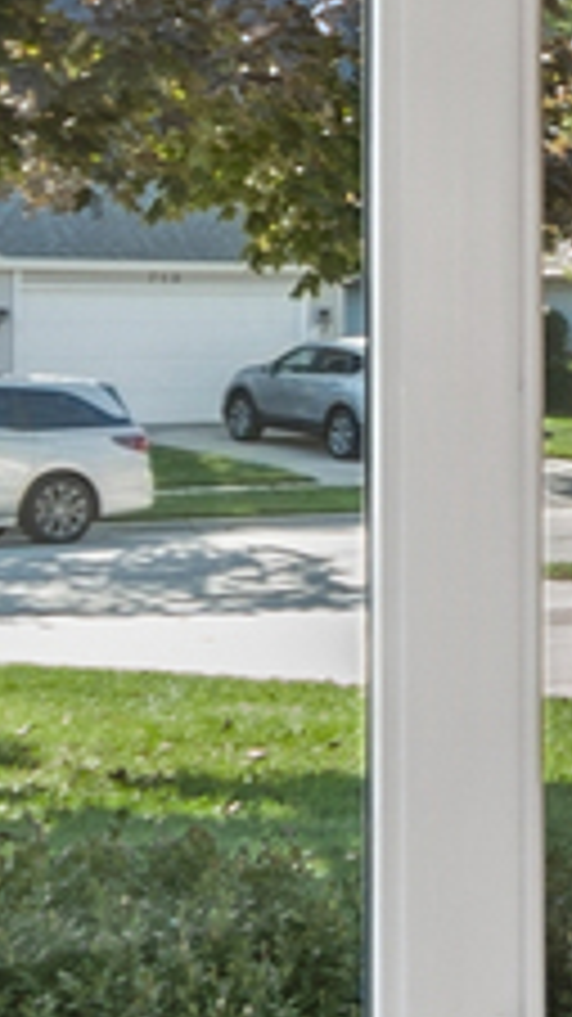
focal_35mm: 113
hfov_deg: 9.9
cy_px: 302
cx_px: 1196
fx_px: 3049
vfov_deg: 18.9
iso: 400
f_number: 8
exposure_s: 1/40
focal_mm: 15
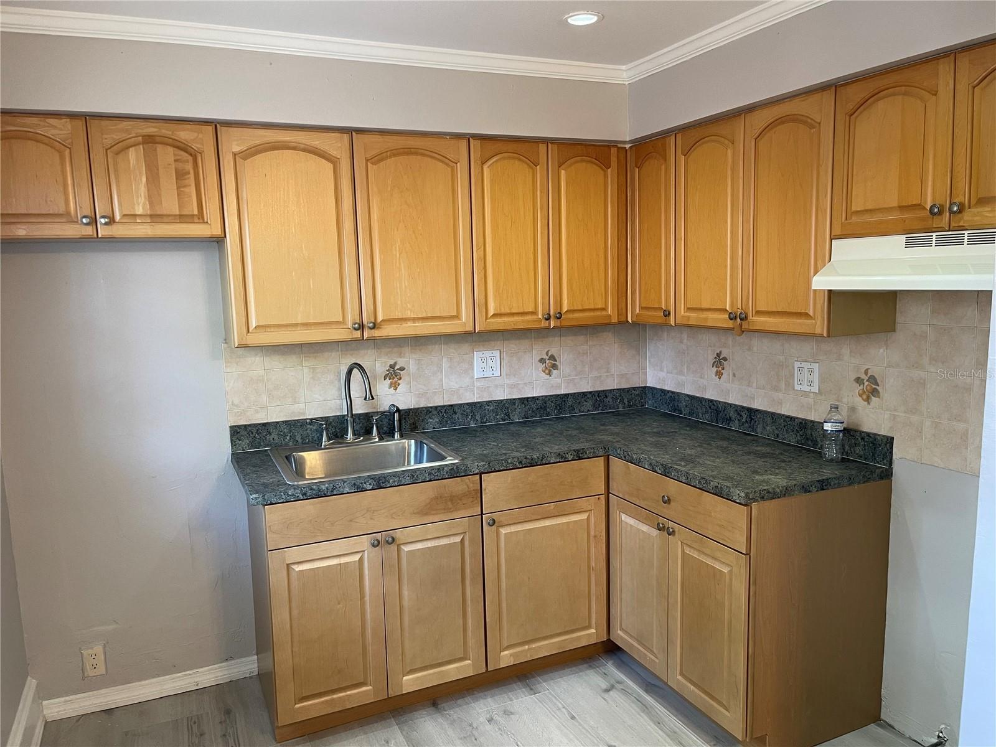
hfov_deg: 67.3
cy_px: 374
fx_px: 748
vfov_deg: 53.1
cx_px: 498
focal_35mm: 26
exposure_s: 1/60
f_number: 1.6
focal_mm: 5.1
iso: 160
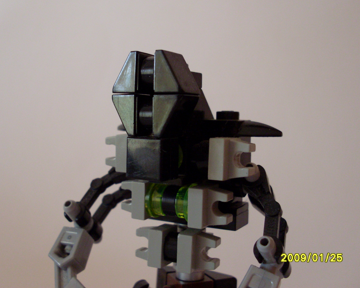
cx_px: 152
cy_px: 129
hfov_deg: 41.9
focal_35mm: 44
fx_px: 469
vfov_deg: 34.1
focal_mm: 6.3
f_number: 2.8
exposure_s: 1/45
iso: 200
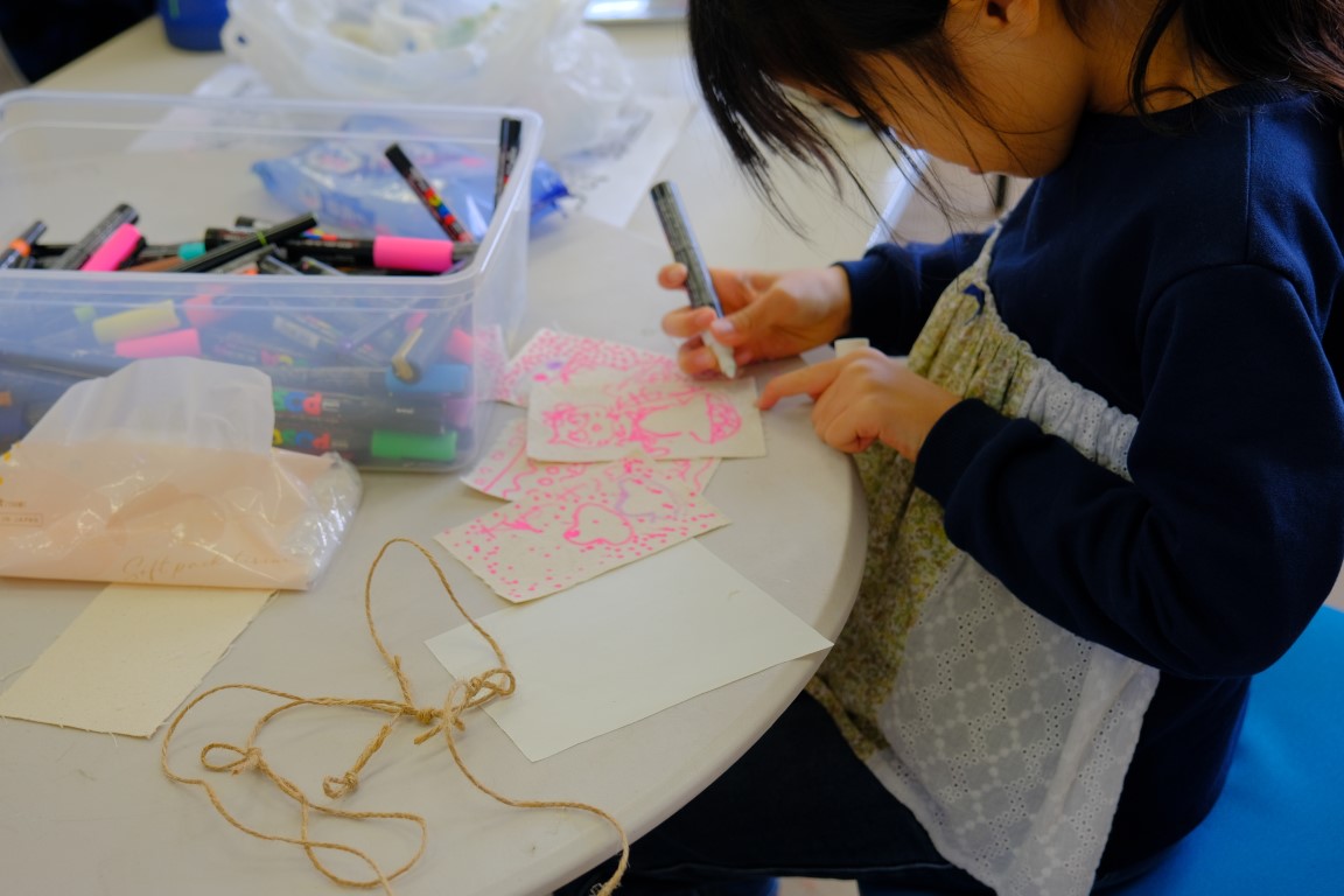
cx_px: 672
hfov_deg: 44.5
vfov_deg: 30.5
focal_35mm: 44
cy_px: 448
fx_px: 1643
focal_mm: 29.2
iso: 320
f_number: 4
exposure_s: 1/100
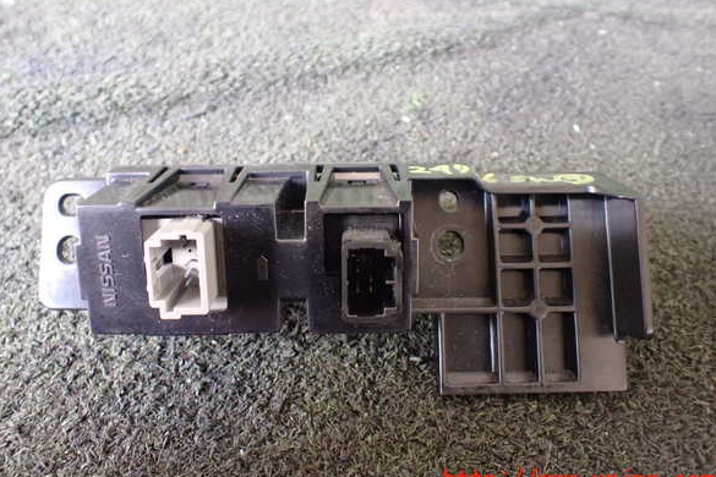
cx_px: 352
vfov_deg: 41.1
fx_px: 636
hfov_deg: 58.7
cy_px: 221
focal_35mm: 32
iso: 800
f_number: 2.3
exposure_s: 1/40
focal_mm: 5.4
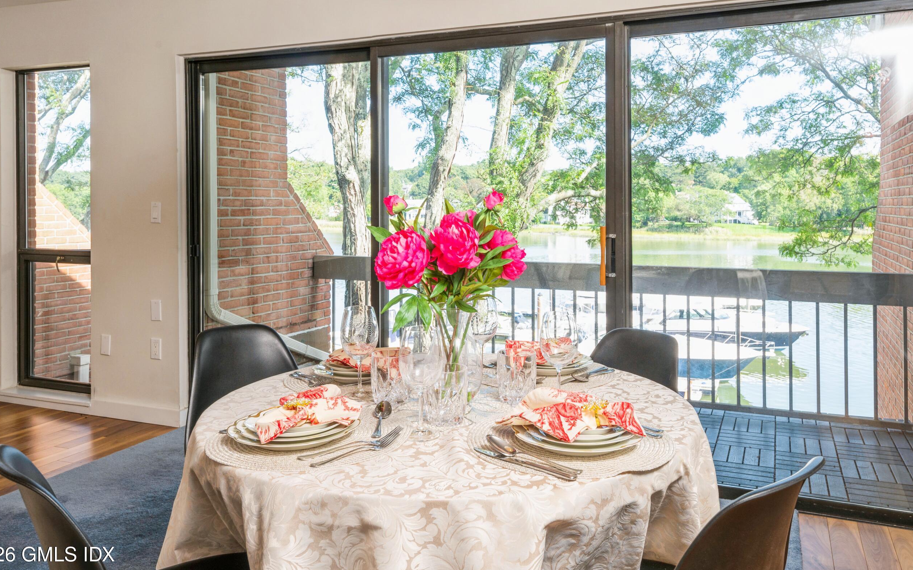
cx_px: 496
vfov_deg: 42.9
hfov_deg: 64.5
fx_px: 722
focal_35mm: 29
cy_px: 227
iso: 200
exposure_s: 1/30
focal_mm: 24
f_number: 11
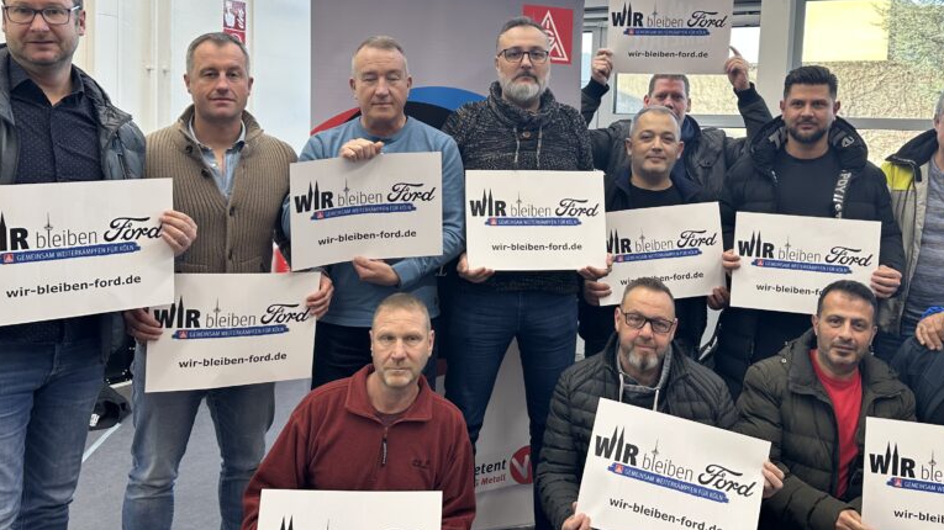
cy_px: 207
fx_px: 876
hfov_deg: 56.5
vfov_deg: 33.6
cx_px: 526
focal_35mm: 35
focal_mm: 6.86
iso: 80
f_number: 1.78
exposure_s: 1/100
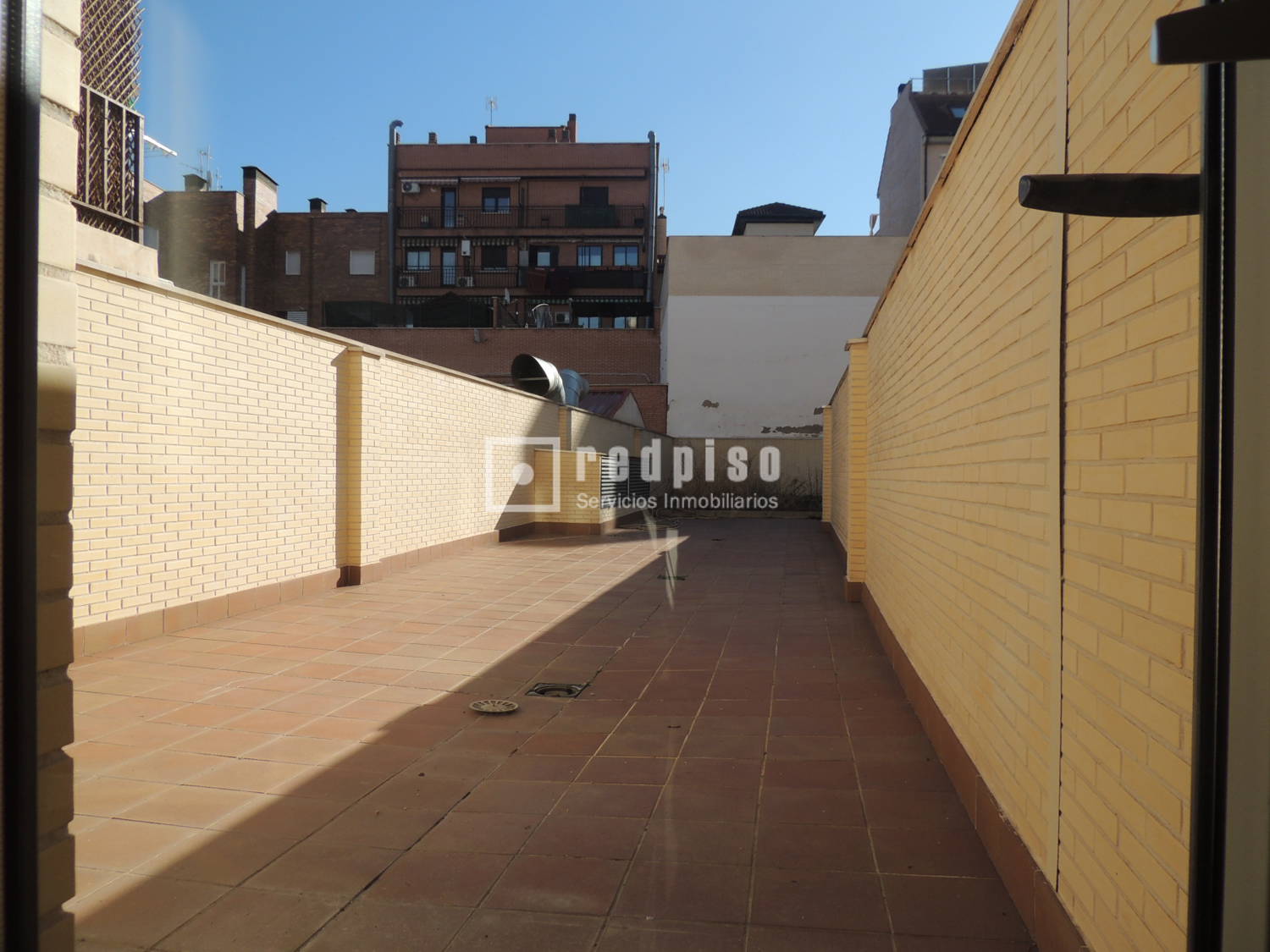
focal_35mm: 24
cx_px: 635
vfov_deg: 56.8
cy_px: 476
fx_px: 881
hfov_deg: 71.6
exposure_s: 1/1250
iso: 100
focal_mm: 4.3
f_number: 3
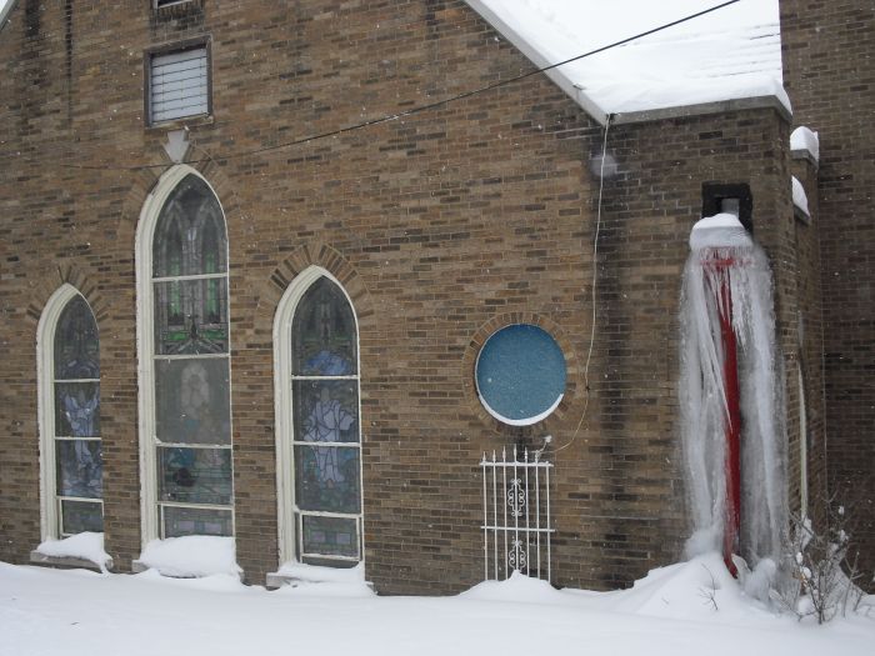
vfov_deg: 32.9
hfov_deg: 42.9
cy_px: 328
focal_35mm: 44
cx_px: 438
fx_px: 1112
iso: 100
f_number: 3.4
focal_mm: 7.7
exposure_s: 1/250
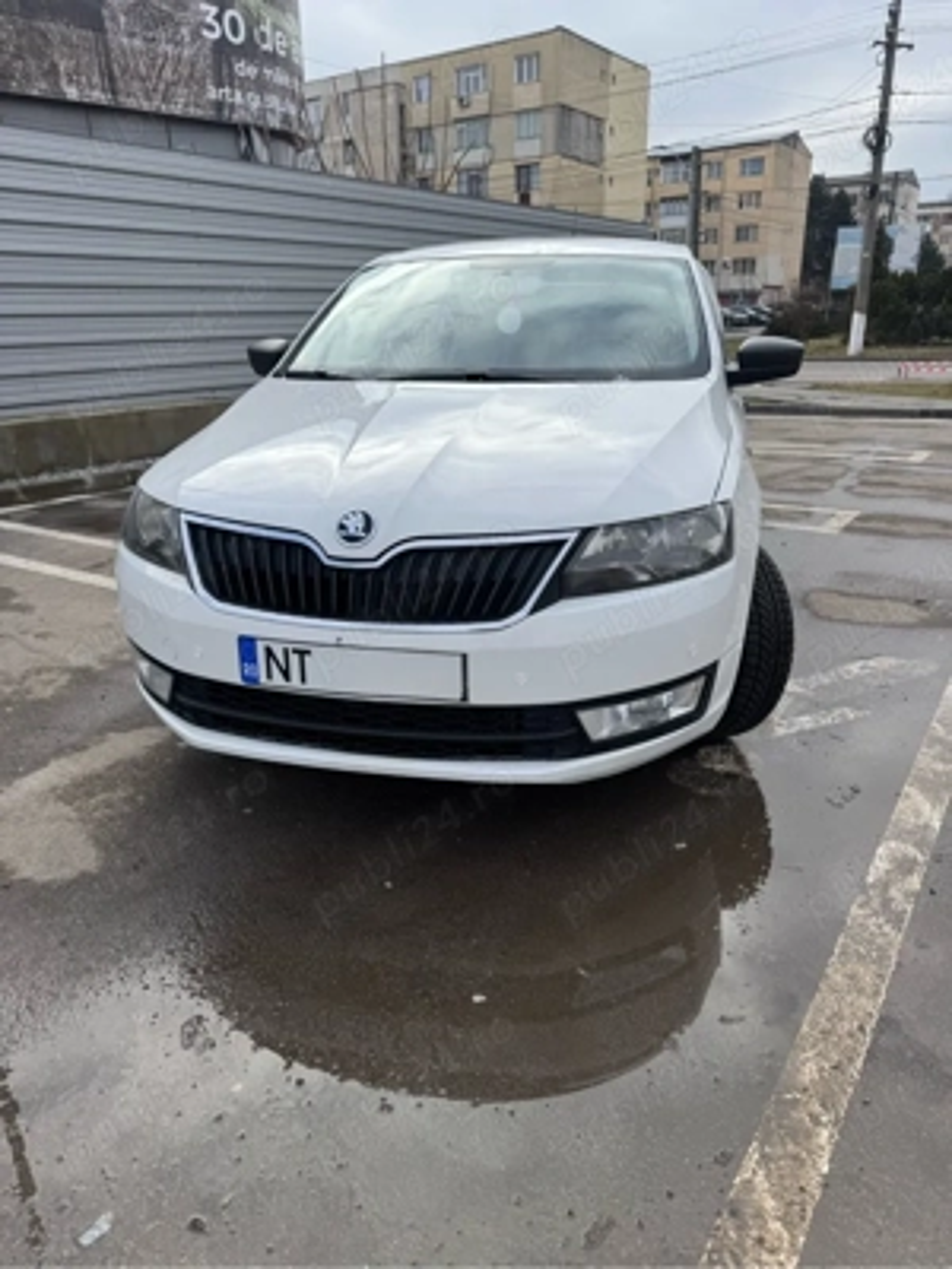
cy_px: 634
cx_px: 476
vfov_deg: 71.6
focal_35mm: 24
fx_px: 880
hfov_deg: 56.8
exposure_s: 1/2833
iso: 80
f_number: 1.78
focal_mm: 6.76
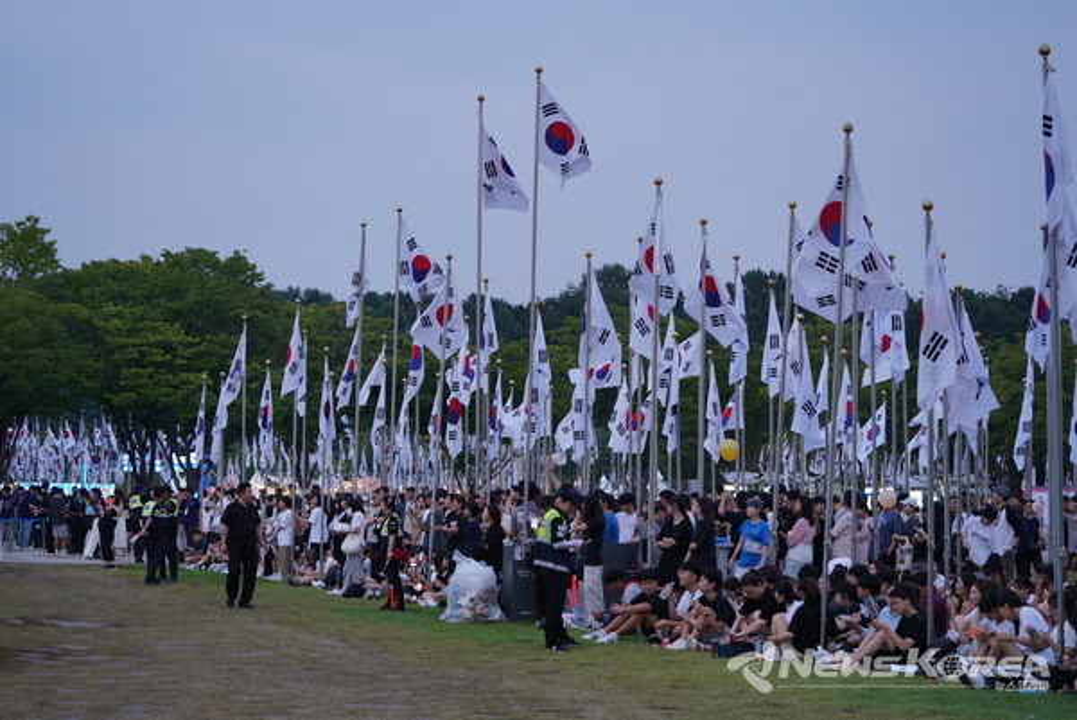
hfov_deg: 28.8
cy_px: 360
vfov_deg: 19.5
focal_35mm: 70
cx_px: 538
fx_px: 2096
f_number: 3.2
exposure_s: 1/250
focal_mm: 70
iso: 1600
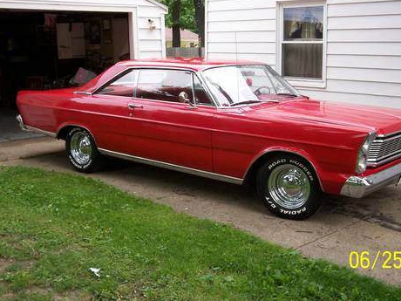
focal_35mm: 47
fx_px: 544
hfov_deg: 40.4
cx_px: 222
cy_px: 116
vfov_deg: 30.8
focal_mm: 5.9
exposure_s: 1/137
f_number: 4.5
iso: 100
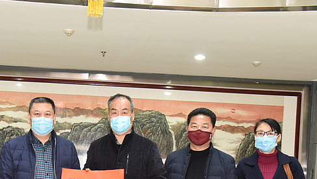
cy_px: 176
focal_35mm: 62
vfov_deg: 18.9
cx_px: 111
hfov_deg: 33.6
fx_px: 521
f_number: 4
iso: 2800
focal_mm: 32
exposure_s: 1/60
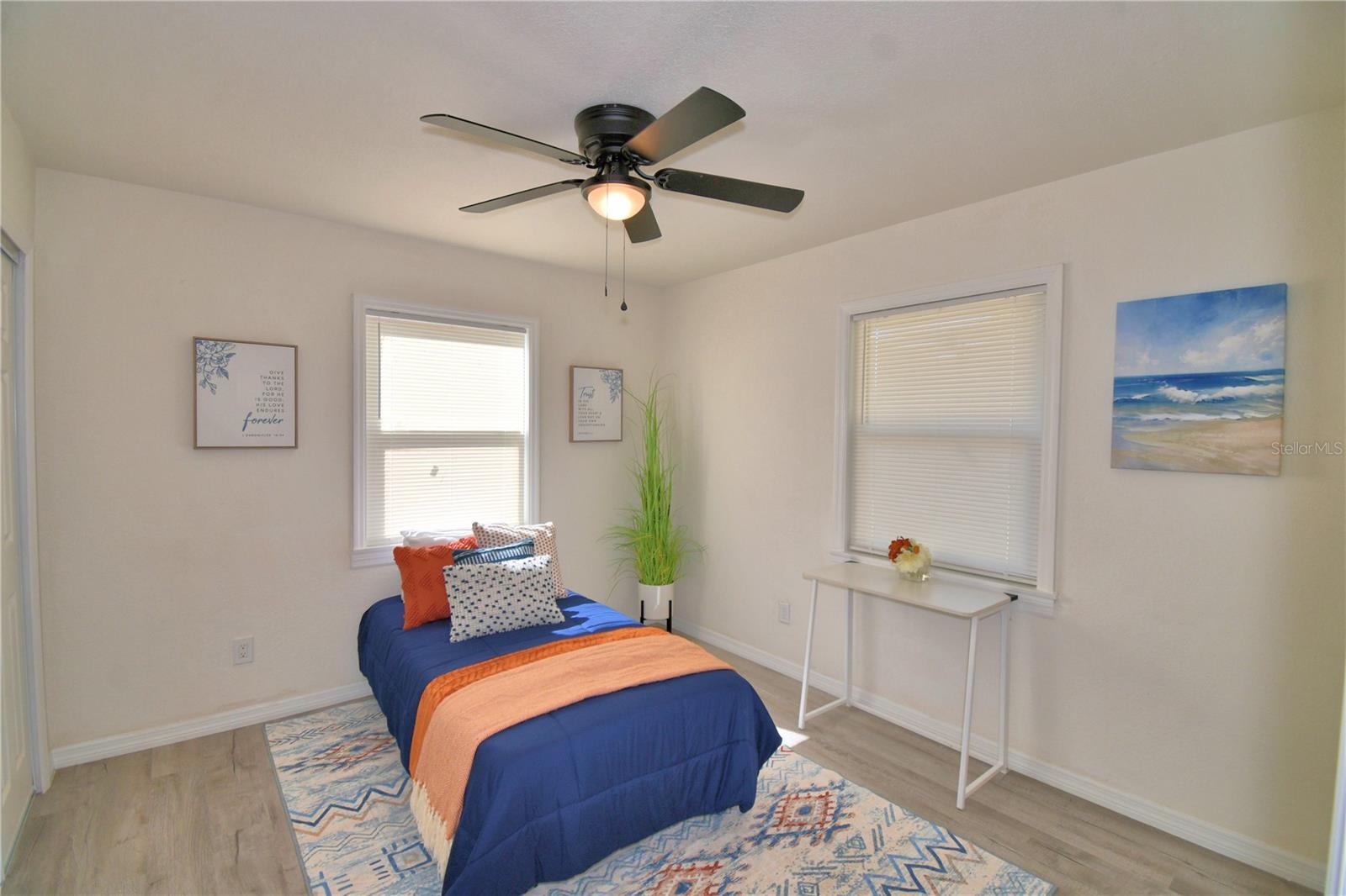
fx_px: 561
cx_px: 673
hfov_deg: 100.4
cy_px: 448
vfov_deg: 77.3
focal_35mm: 15
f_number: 4.5
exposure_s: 1/125
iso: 100
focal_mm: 10
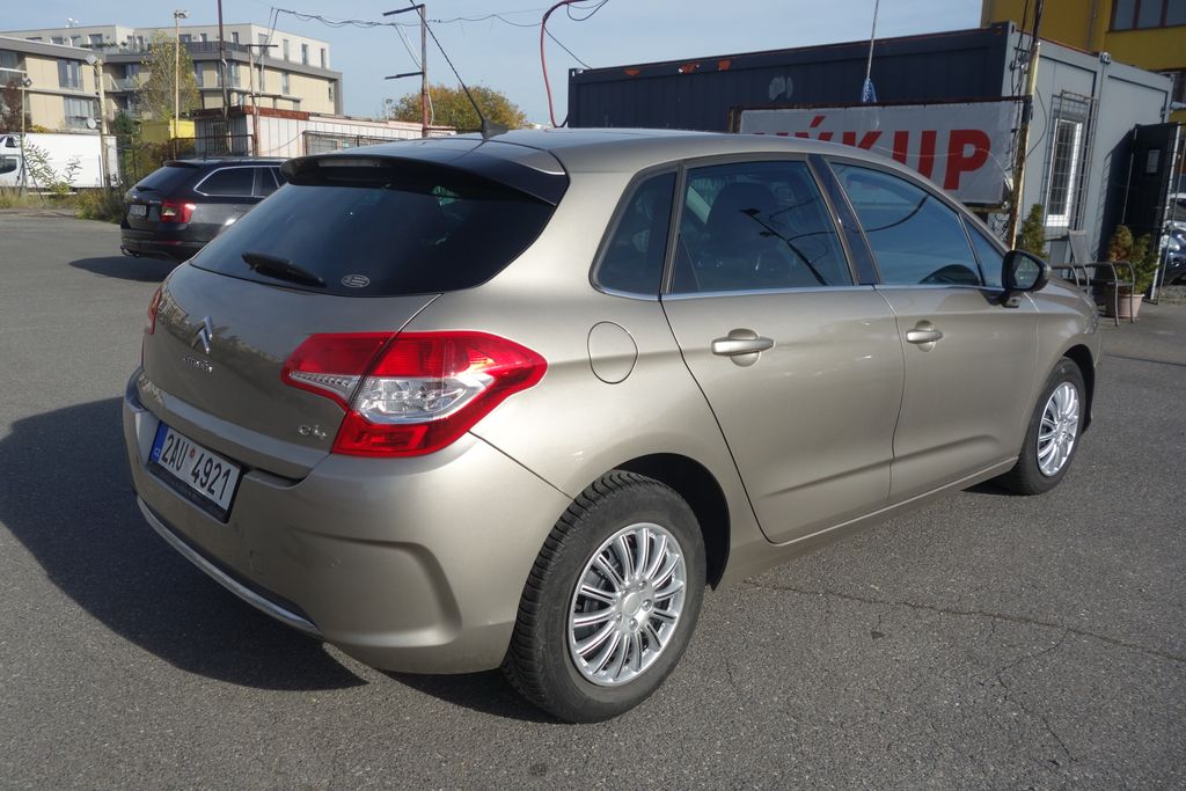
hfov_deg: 65.5
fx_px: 923
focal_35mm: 28
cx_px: 593
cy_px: 396
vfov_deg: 46.4
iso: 125
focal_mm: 10.4
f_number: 5.6
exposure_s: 1/500
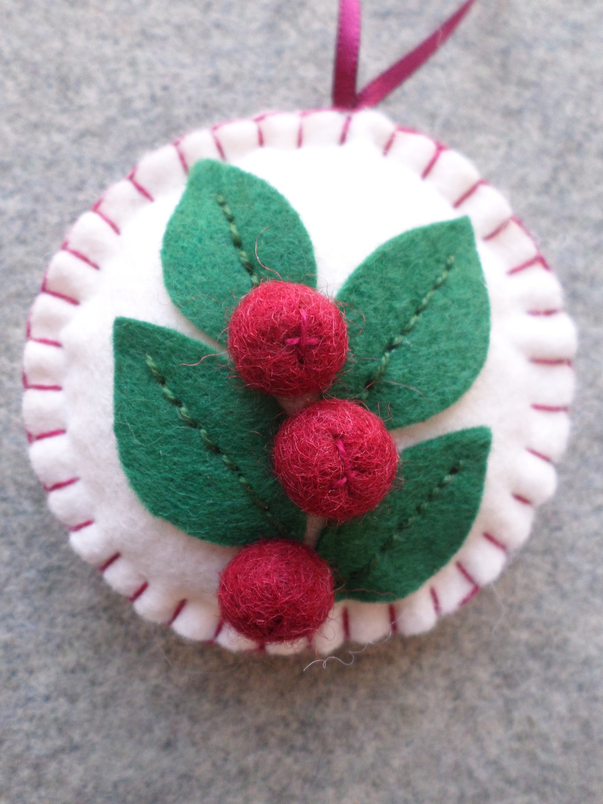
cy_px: 402
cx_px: 302
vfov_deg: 69.4
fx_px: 581
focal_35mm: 25
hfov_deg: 54.9
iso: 120
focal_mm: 4.5
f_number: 2.5
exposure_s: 1/30
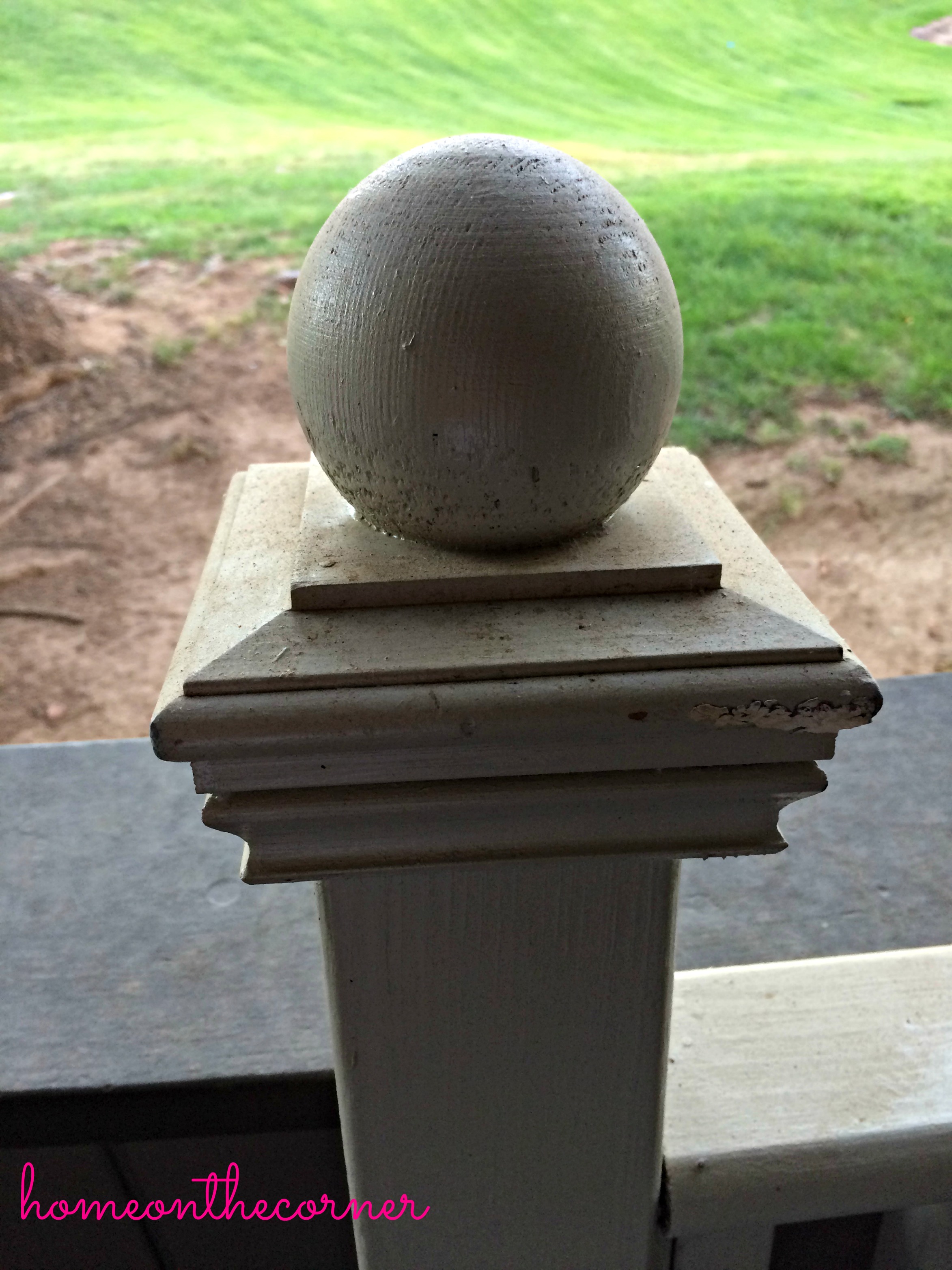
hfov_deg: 48.2
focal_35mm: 29
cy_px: 635
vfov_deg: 61.7
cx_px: 476
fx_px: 1063
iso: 80
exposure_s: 1/30
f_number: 2.2
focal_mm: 4.15
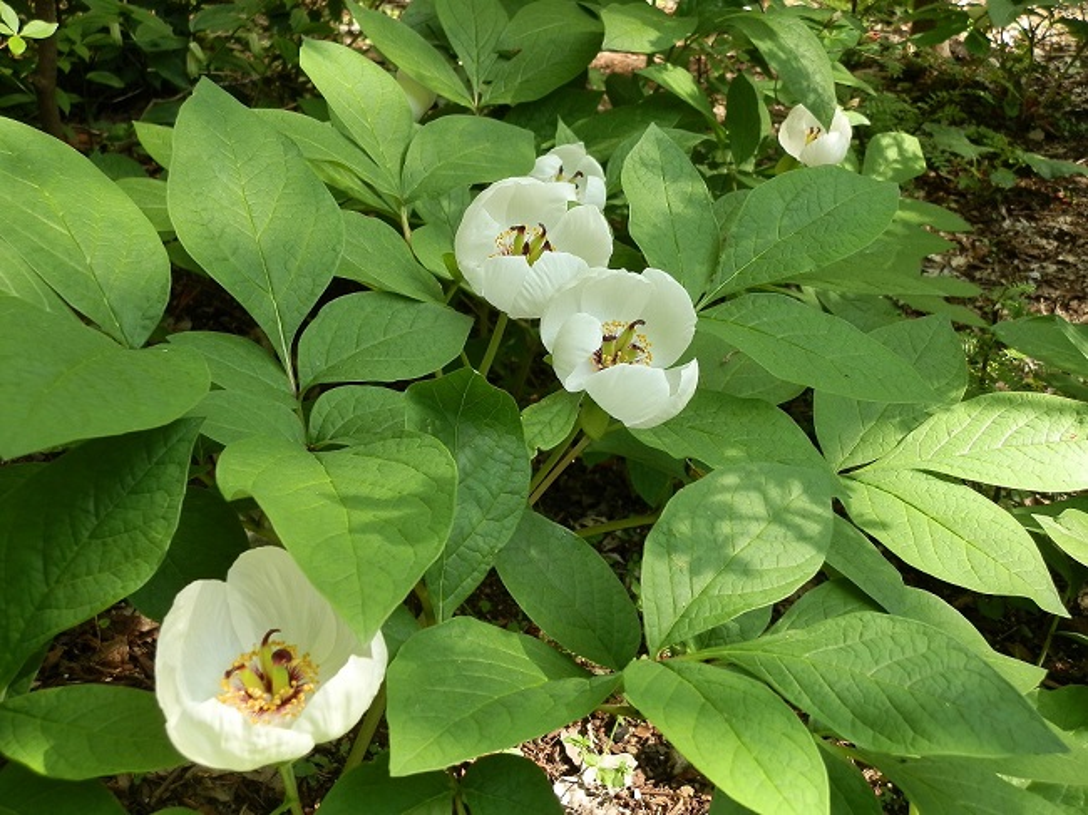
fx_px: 1320
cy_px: 408
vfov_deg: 34.3
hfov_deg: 44.8
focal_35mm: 42
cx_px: 544
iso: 64
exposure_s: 1/80
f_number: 3.4
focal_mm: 7.64
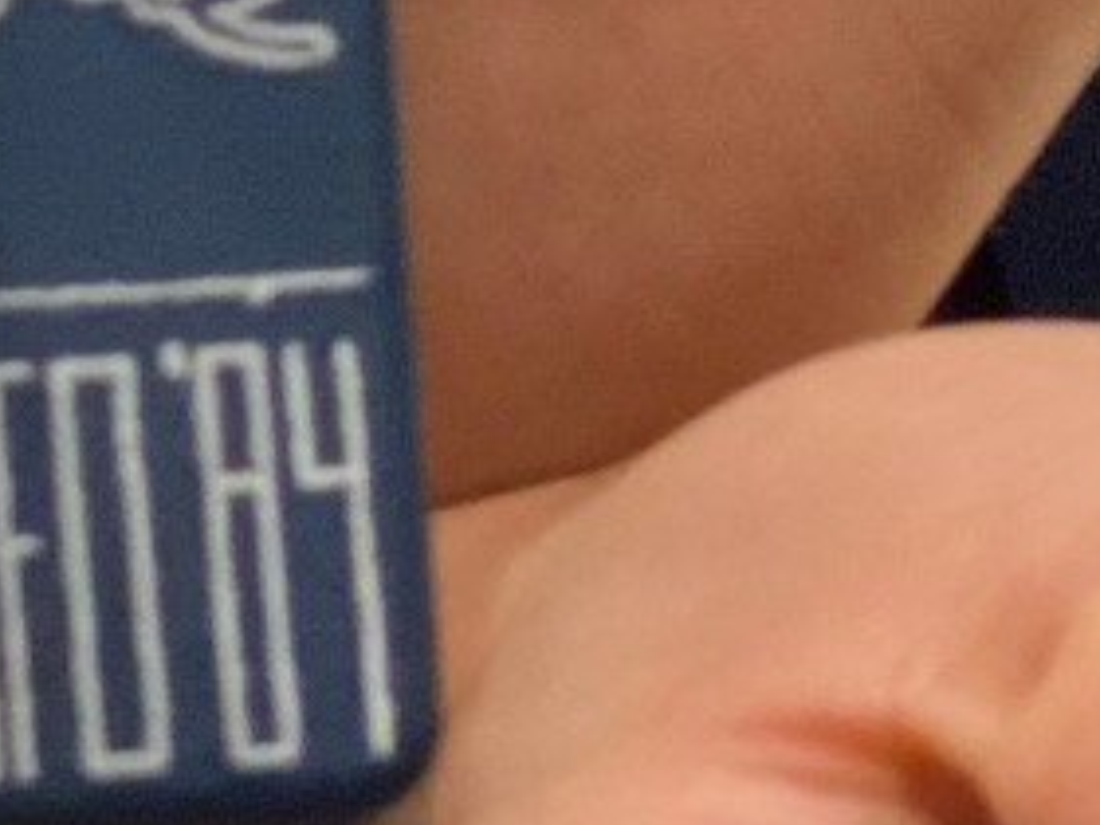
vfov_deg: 3.9
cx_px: 766
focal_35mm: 374
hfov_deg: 5.3
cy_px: -1289
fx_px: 11885
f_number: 2
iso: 200
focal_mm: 6
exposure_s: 1/122
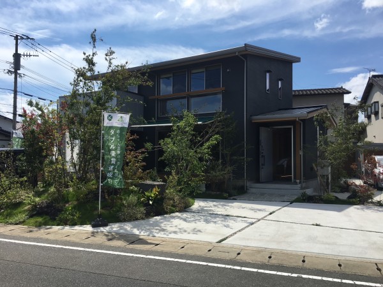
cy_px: 144
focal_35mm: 29
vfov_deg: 48.2
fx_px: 321
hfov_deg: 61.7
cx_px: 192
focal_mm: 4.15
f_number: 2.2
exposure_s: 1/2198
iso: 25
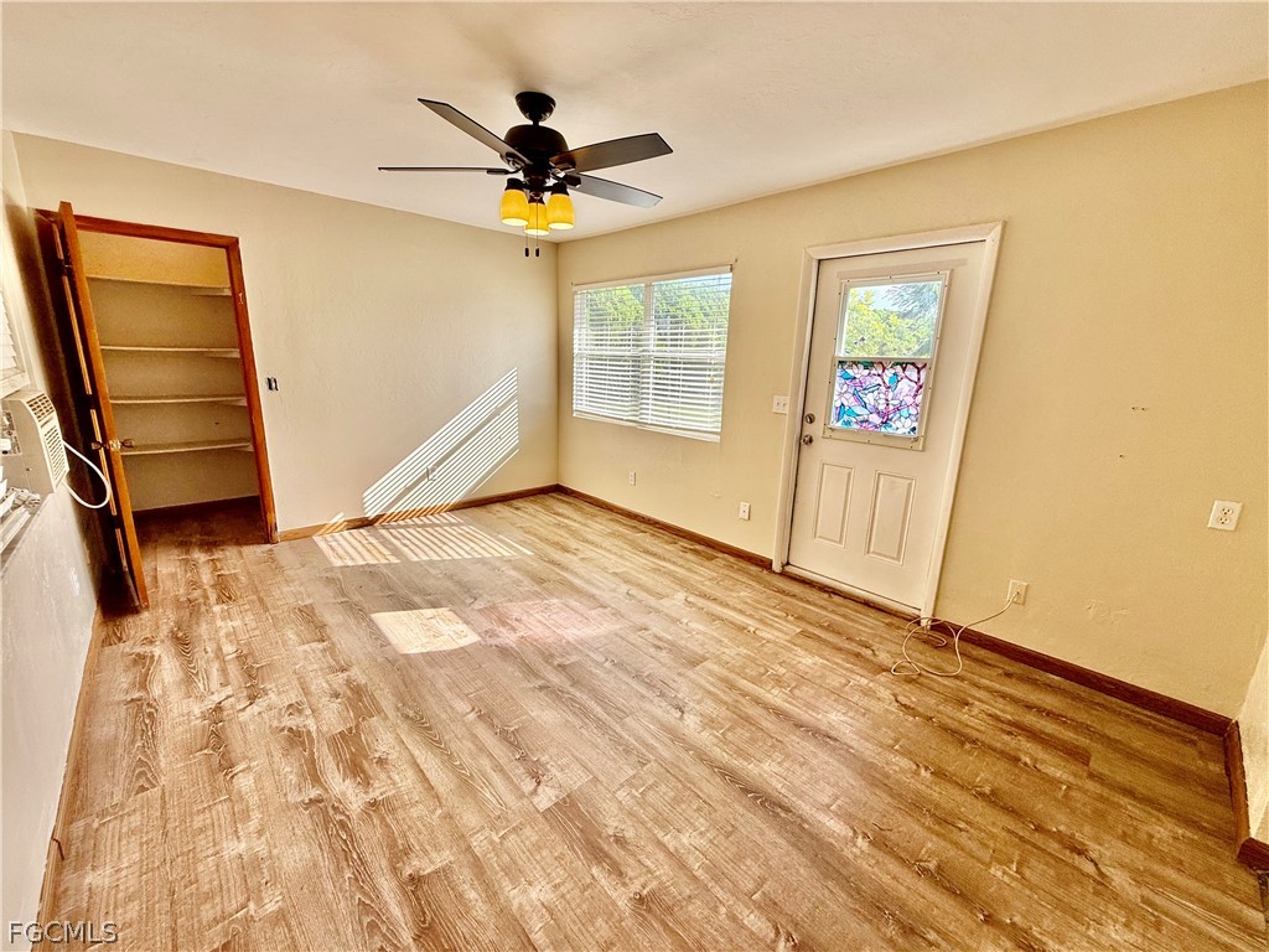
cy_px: 476
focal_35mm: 14
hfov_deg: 102.1
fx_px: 513
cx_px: 634
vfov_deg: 85.7
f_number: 2.2
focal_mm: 2.22
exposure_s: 1/267
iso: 50
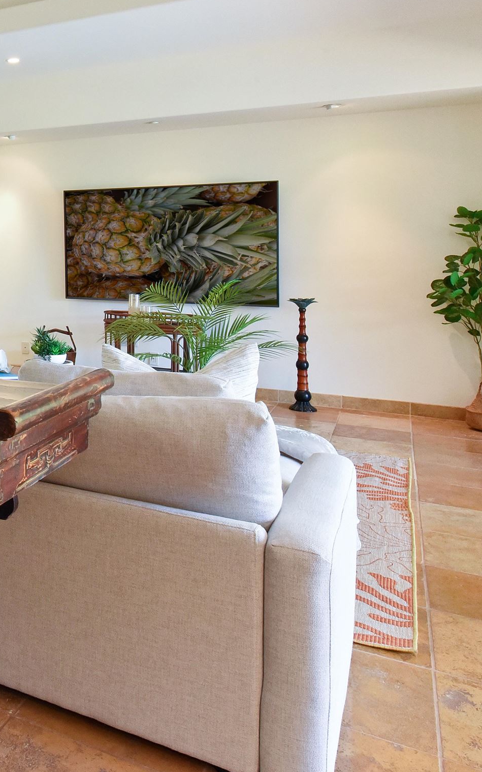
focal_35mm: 33
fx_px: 693
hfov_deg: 30.9
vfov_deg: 57.0
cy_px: 263
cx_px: -126
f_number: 16
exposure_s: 1/60
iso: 800
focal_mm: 16
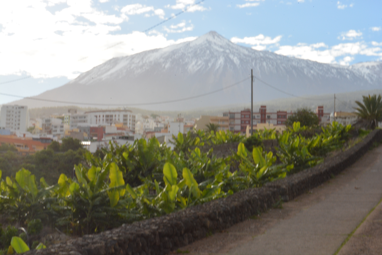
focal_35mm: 82
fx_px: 875
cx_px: 191
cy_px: 128
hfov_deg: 24.6
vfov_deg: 16.6
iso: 800
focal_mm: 55
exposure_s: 1/40
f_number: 5.6
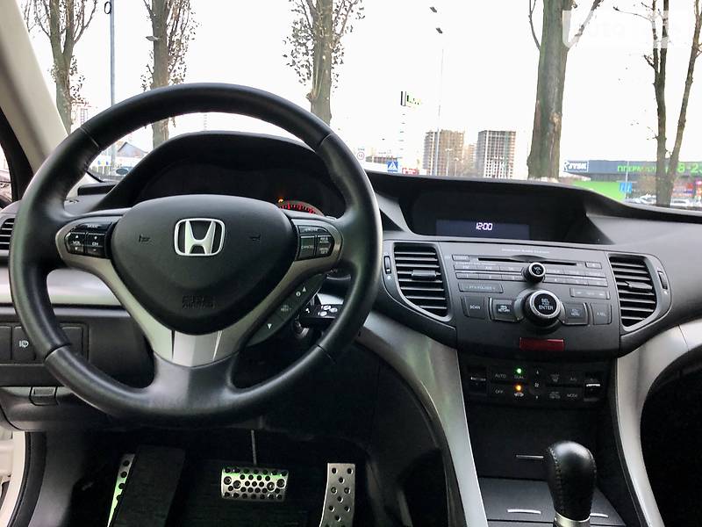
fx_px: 568
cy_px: 264
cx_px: 351
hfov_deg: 63.4
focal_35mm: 28
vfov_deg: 49.7
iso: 40
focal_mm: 4
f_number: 1.8
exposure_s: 1/17
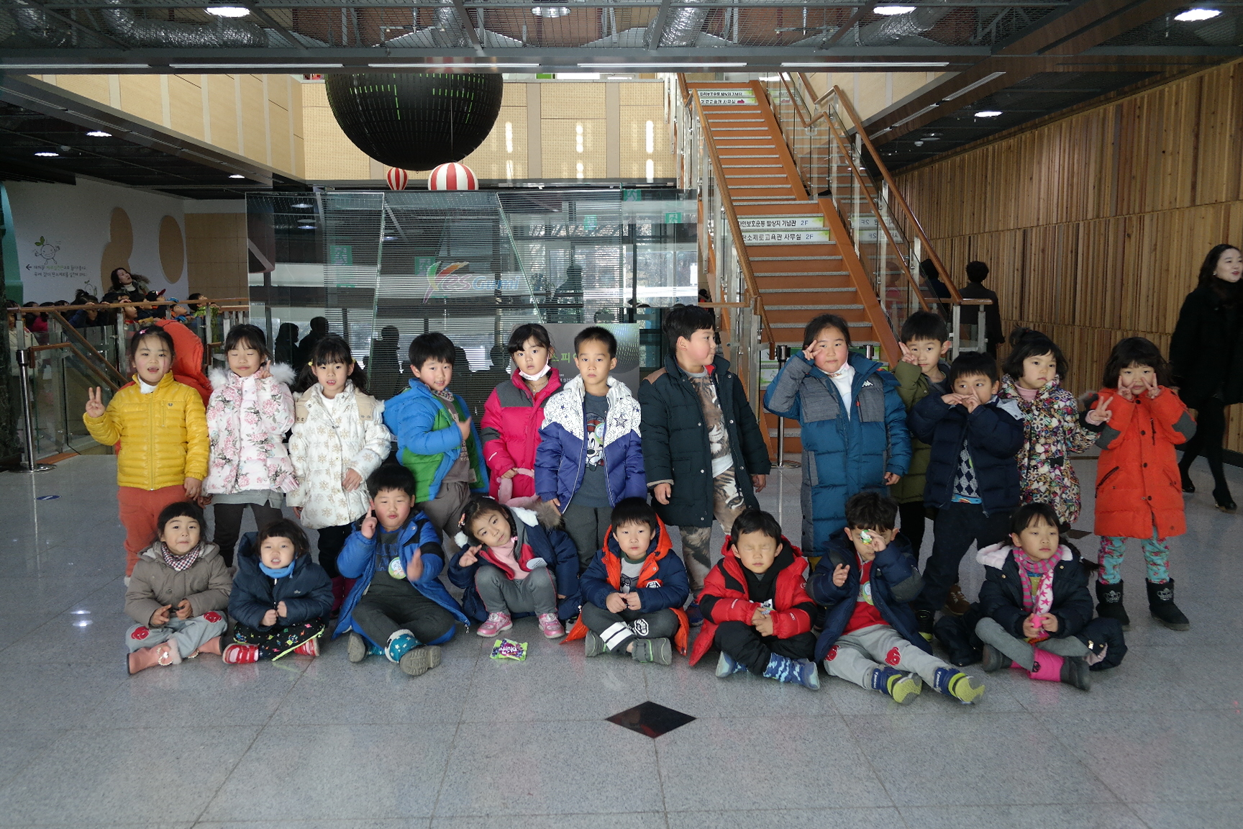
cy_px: 414
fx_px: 1036
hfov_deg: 61.9
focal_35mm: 30
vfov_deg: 43.6
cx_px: 622
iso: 400
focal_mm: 20
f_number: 3.5
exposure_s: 1/40
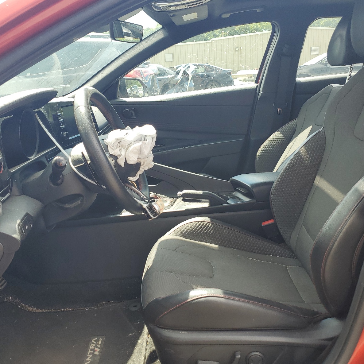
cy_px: 182
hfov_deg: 52.5
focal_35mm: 31
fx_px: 369
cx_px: 193
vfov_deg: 52.5
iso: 50
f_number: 1.5
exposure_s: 1/417
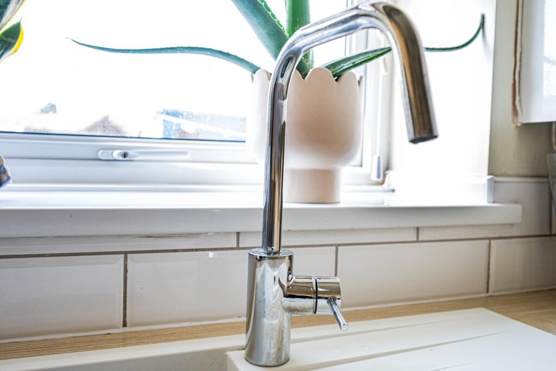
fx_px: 463
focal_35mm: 30
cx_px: 278
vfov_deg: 43.6
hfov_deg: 61.9
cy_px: 186
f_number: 4.5
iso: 1250
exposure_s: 1/250
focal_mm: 30
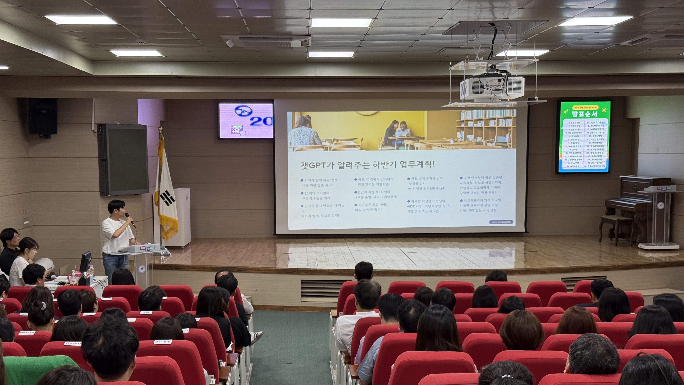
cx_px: 340
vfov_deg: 22.5
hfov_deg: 39.2
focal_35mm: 53
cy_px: 255
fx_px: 961
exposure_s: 1/120
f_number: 1.78
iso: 100
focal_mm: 6.76
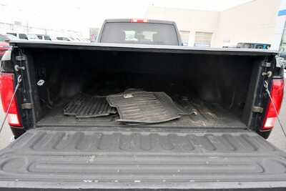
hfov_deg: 81.2
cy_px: 96
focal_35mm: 21
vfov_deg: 59.5
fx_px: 167
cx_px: 143
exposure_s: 1/250
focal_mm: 14
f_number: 5
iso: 640
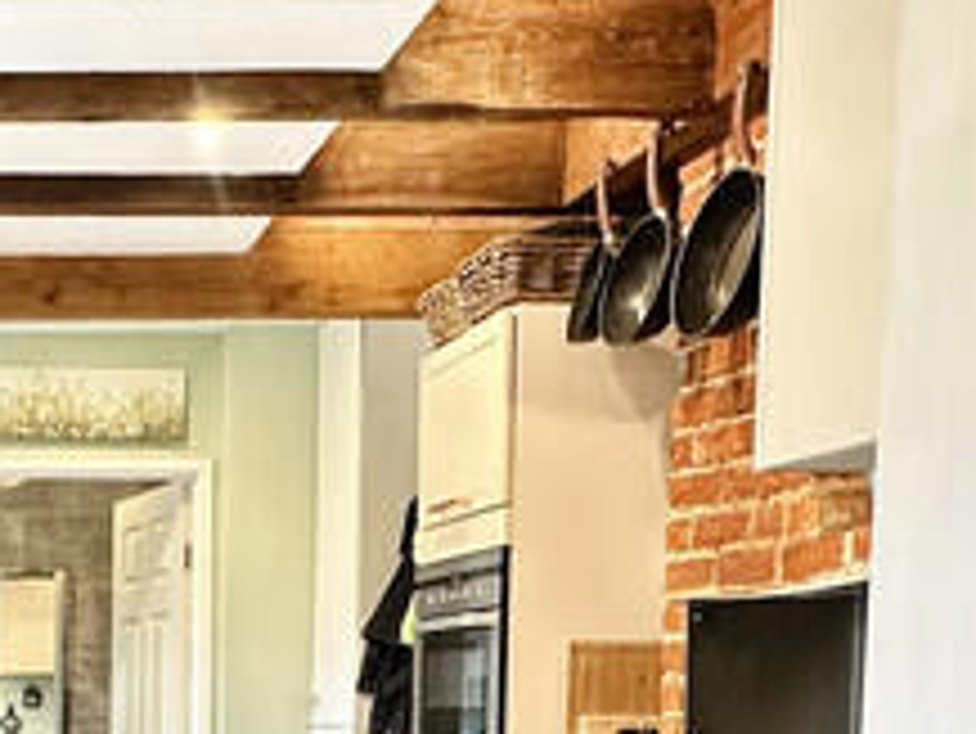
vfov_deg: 20.7
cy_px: 892
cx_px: -90
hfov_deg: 27.0
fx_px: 1862
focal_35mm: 66
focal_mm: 2.22
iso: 200
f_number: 2.2
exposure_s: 1/50
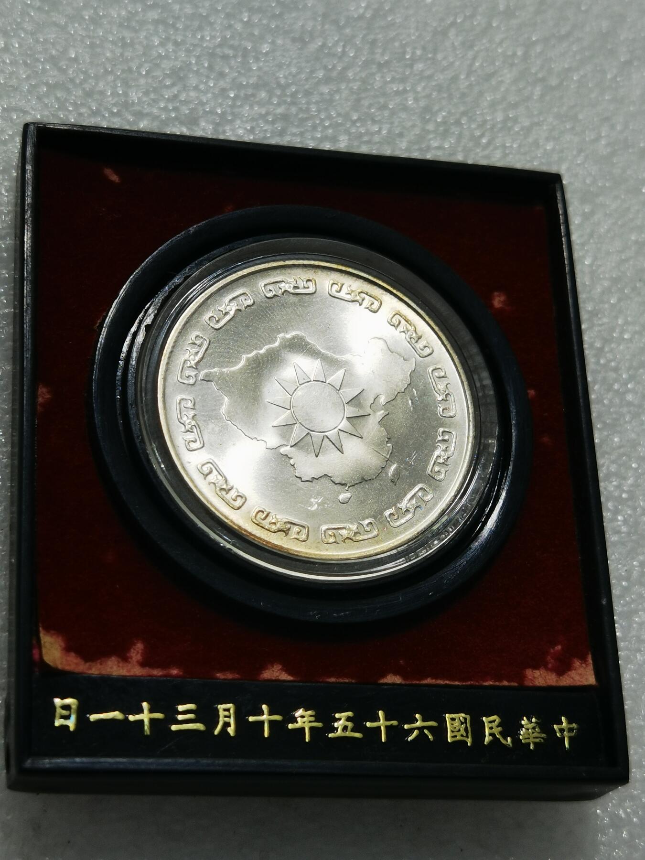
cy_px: 430
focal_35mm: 63
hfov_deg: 23.3
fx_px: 1565
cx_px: 322
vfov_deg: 30.7
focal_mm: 6.67
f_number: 1.9
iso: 50
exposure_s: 1/151
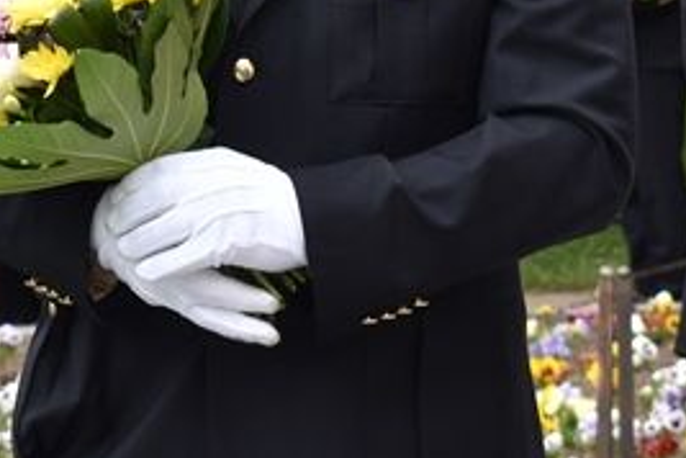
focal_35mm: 316
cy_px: -9
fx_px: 6019
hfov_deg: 6.5
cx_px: 409
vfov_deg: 4.3
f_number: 8
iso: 160
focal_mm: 55
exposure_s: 1/100
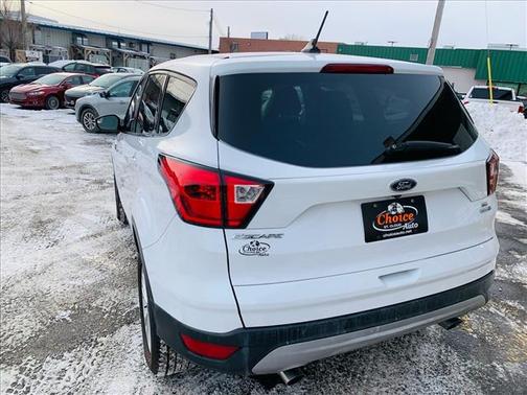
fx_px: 396
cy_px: 198
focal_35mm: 26
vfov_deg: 53.1
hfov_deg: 67.3
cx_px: 264
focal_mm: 4.25
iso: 25
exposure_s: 1/981
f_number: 1.8
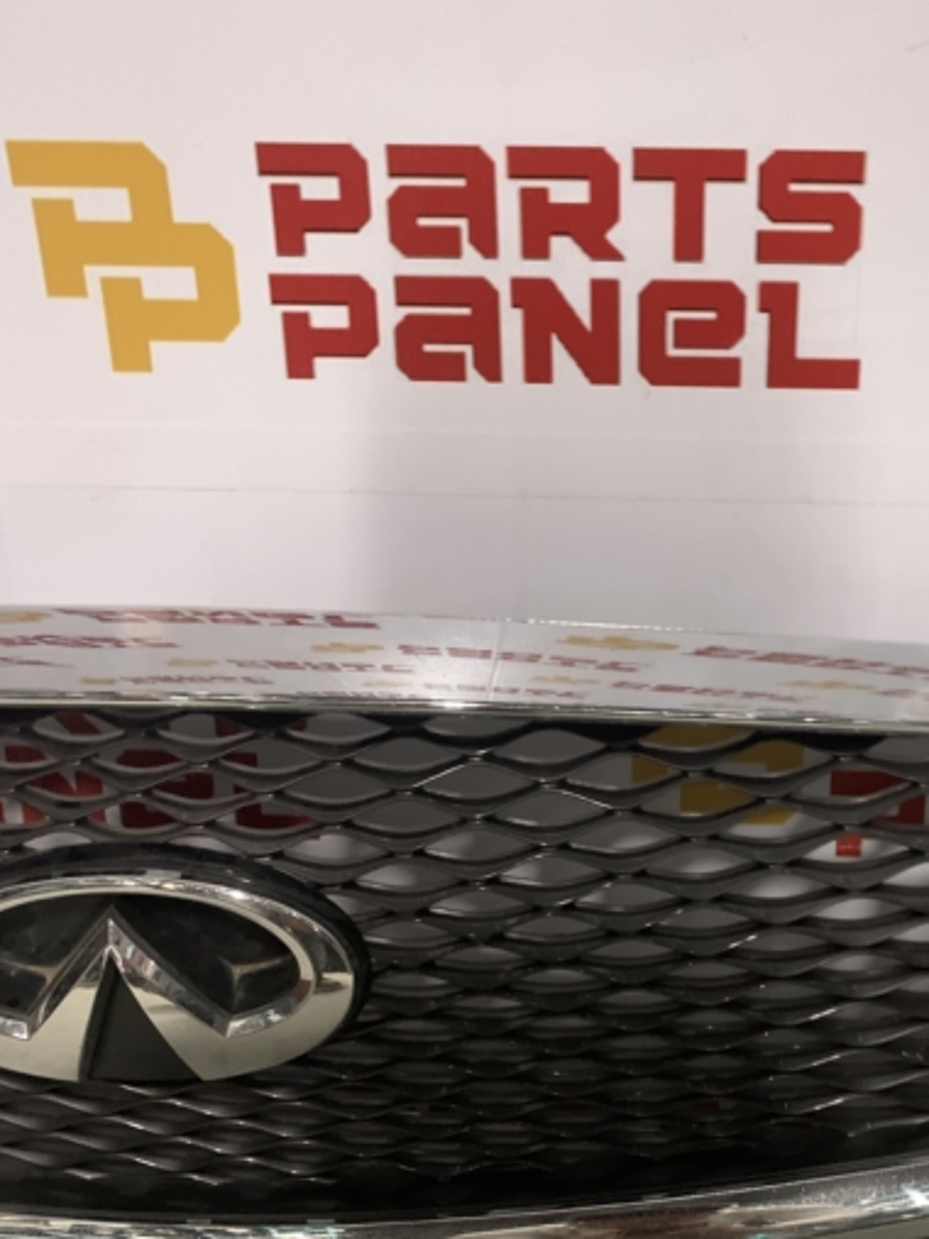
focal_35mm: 41
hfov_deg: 34.4
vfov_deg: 44.8
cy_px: 868
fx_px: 1468
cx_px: 694
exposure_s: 1/15
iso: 1000
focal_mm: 4.25
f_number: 1.8
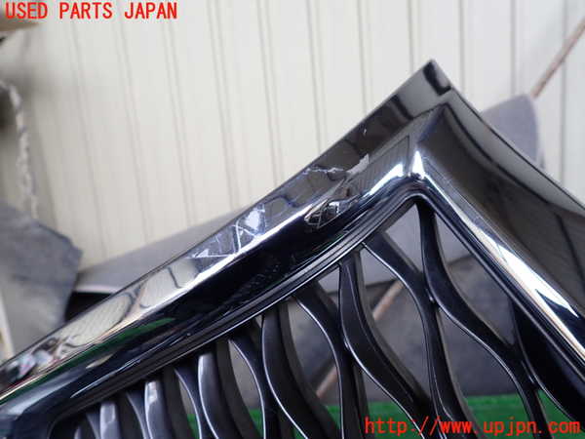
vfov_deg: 54.9
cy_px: 220
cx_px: 292
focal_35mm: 25
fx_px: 422
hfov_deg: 69.4
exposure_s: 1/100
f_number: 2.8
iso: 100
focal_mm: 4.5
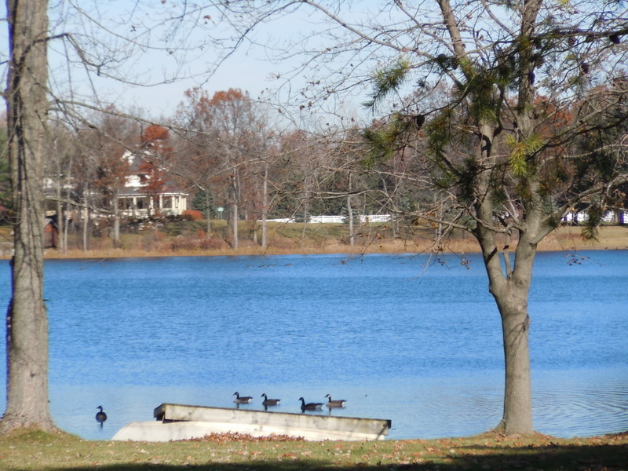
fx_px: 3556
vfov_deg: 7.6
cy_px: 236
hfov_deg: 10.1
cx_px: 314
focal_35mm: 196
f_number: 5.6
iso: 100
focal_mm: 35
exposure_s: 1/400
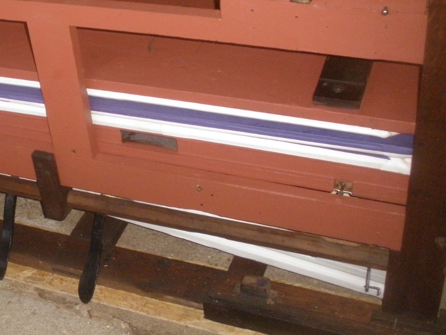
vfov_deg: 24.3
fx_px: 773
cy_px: 111
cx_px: 140
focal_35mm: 60
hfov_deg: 31.9
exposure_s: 1/30
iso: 400
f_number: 3.5
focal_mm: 6.3
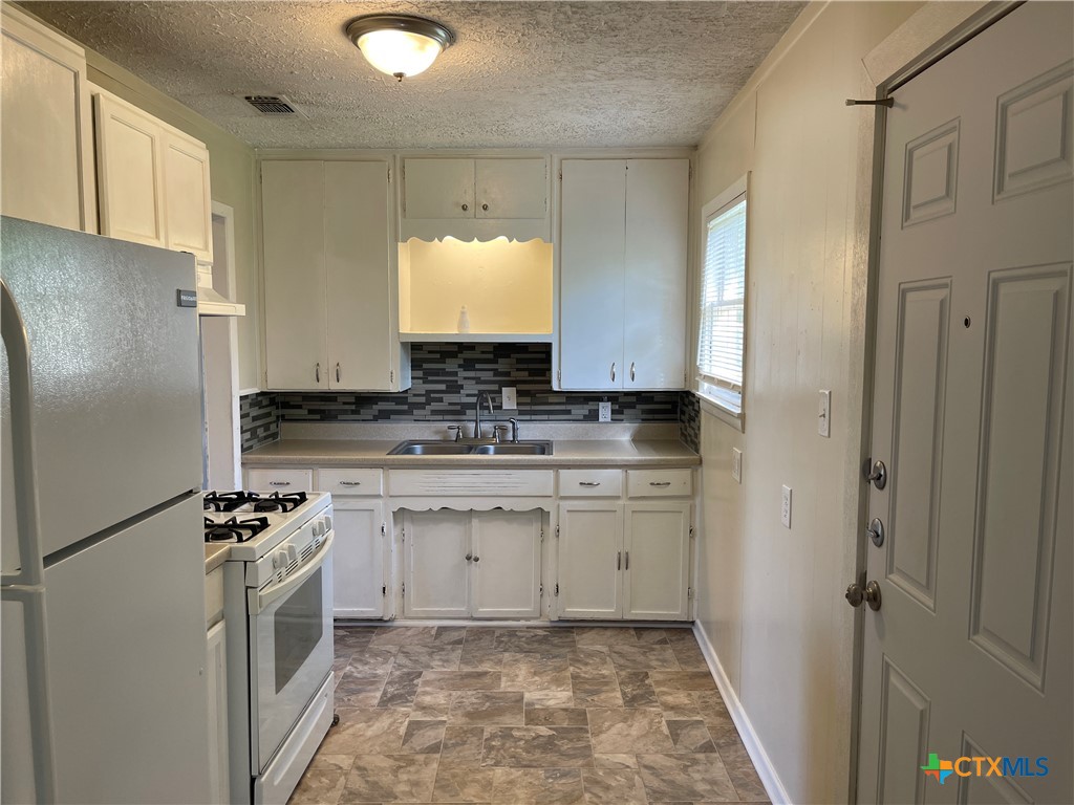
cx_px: 537
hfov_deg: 69.4
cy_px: 402
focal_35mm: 25
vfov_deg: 54.9
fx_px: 776
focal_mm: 5.1
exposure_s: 1/120
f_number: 1.6
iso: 80
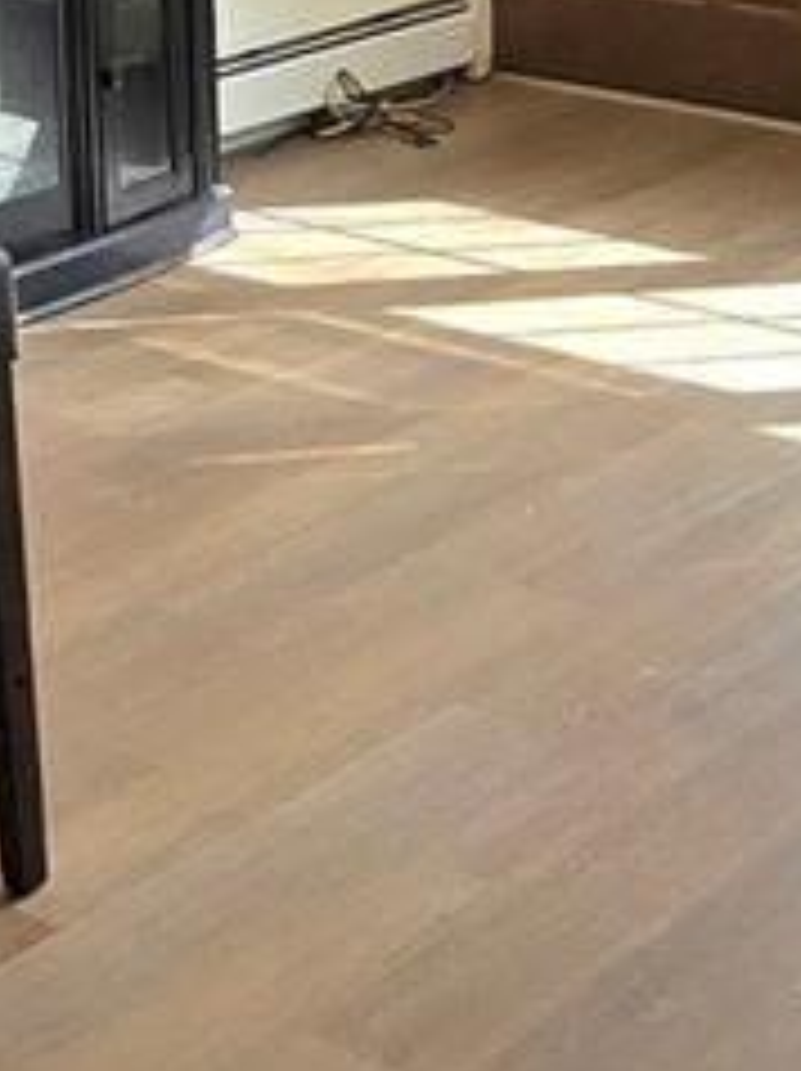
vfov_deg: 23.0
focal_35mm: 84
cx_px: 418
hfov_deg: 17.5
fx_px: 2596
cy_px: 225
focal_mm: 2.2
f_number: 2.2
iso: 50
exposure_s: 1/164
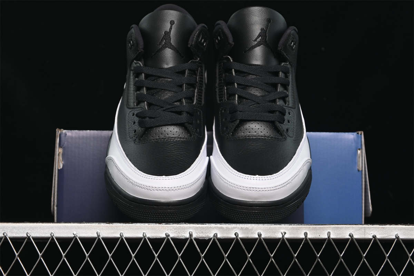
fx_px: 862
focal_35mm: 75
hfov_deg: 27.0
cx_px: 207
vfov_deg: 18.2
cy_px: 138
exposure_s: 1/40
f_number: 6.3
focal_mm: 50
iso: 160
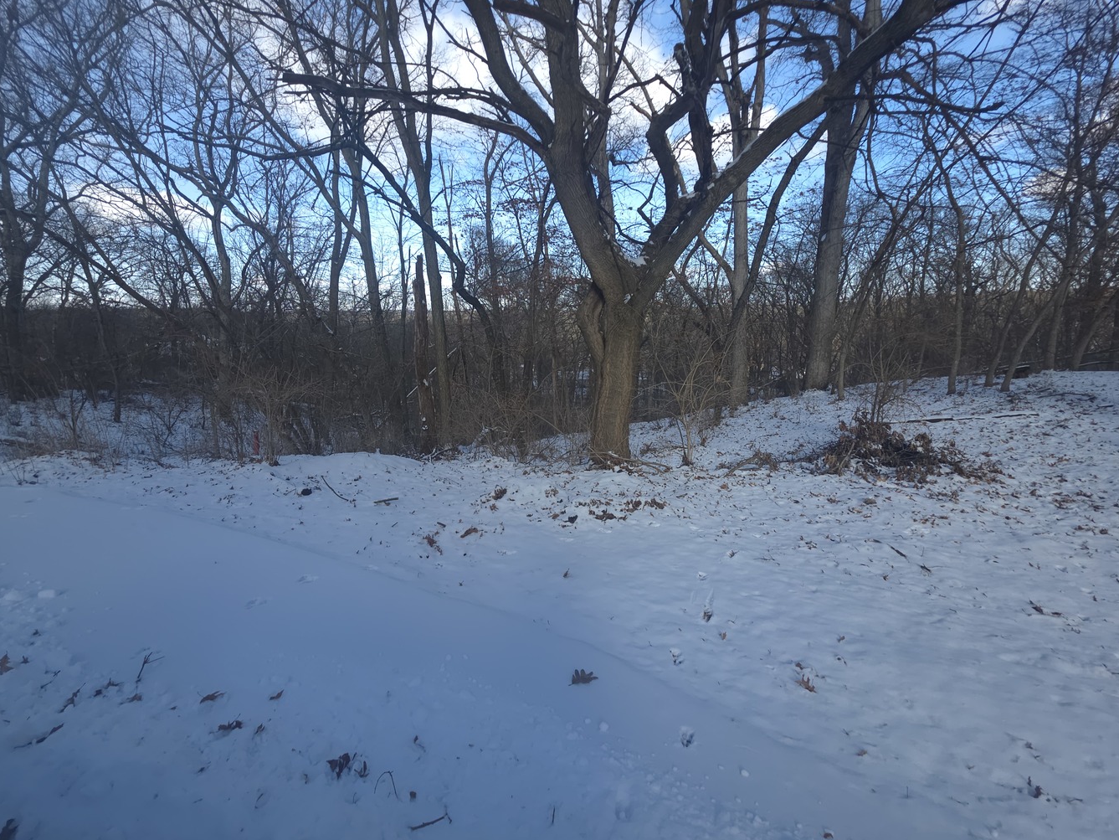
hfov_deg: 102.0
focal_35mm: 14
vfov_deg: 85.6
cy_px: 395
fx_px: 453
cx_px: 532
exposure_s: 1/313
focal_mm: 2.2
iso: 20
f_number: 1.9
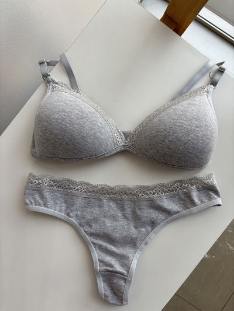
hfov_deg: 53.1
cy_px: 156
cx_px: 117
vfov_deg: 67.3
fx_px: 234
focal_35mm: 26
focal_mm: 5.96
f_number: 1.6
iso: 100
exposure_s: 1/100
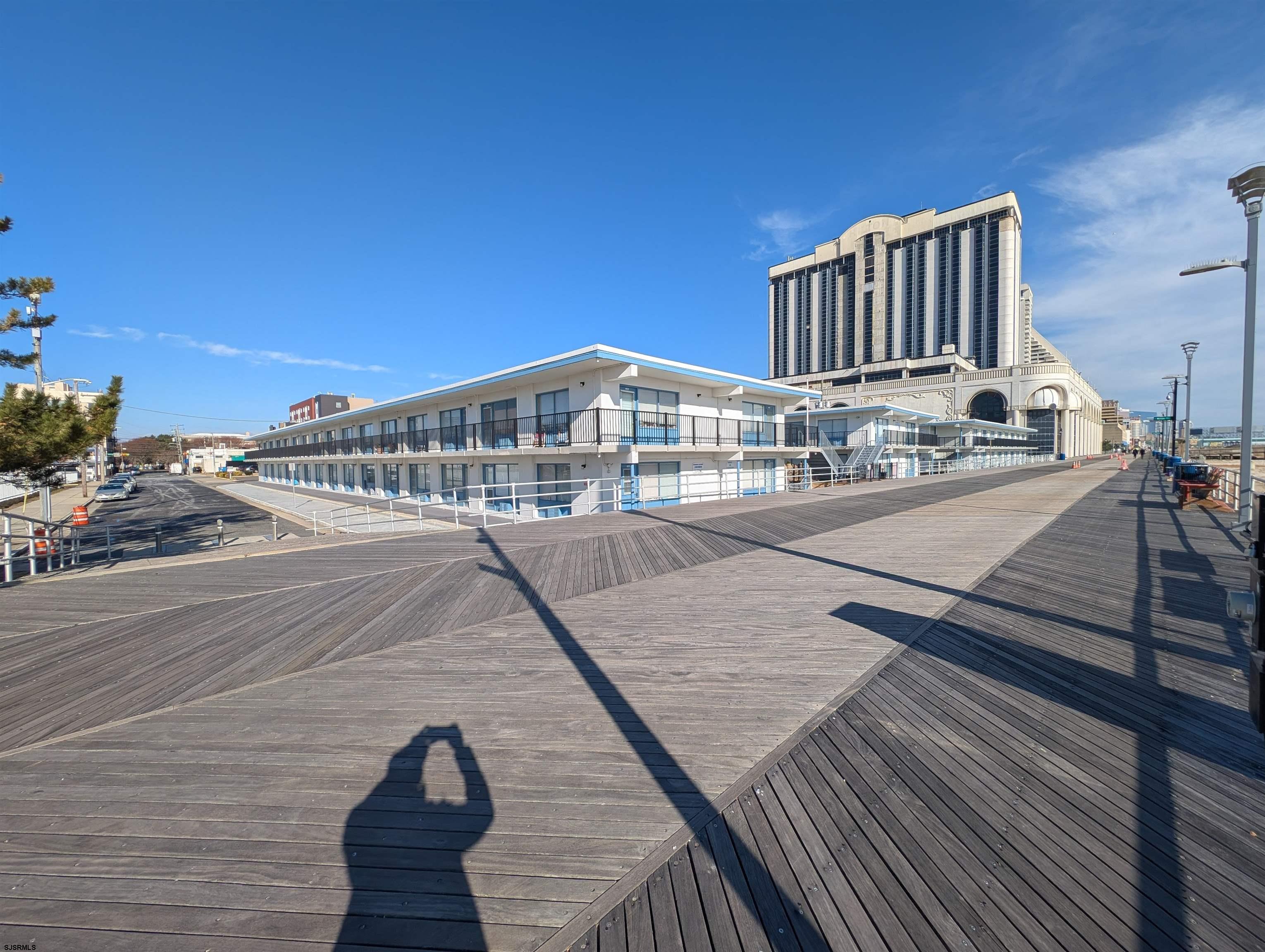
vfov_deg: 94.6
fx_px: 439
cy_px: 476
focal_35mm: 12
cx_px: 632
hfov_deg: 110.5
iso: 38
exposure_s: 1/2058
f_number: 1.95
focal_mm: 2.23
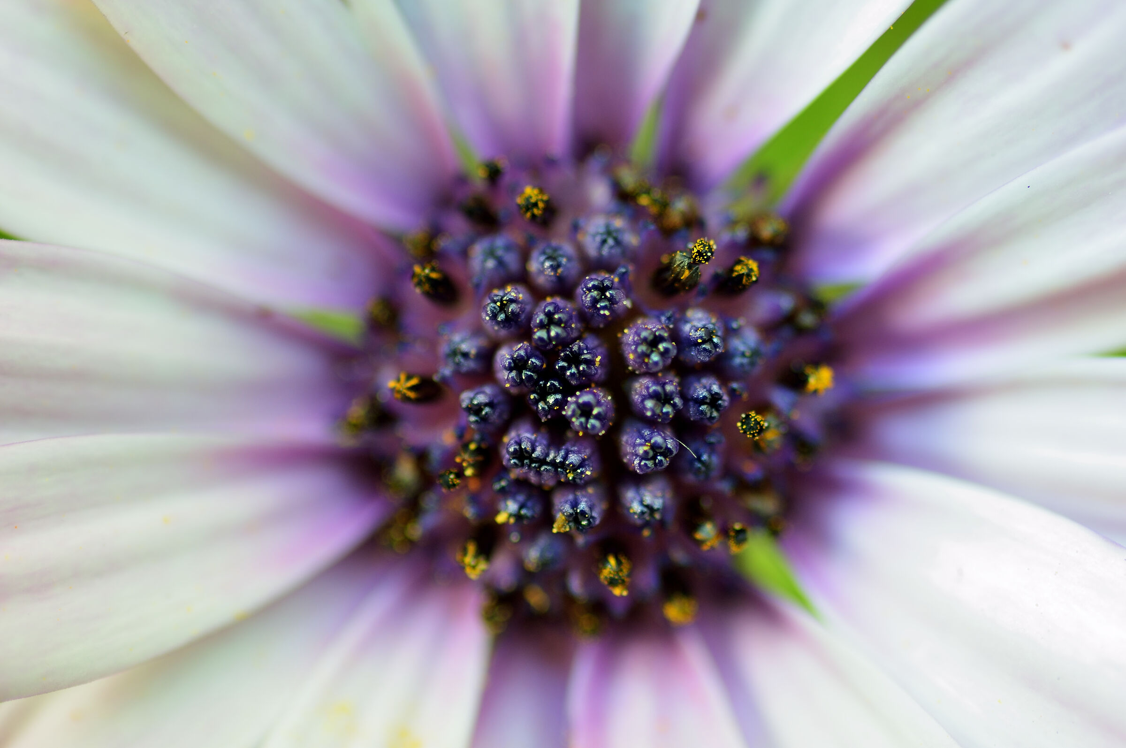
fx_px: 4686
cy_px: 374
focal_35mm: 150
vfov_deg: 9.1
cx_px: 563
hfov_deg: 13.7
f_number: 5.6
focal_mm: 100
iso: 200
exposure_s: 1/30
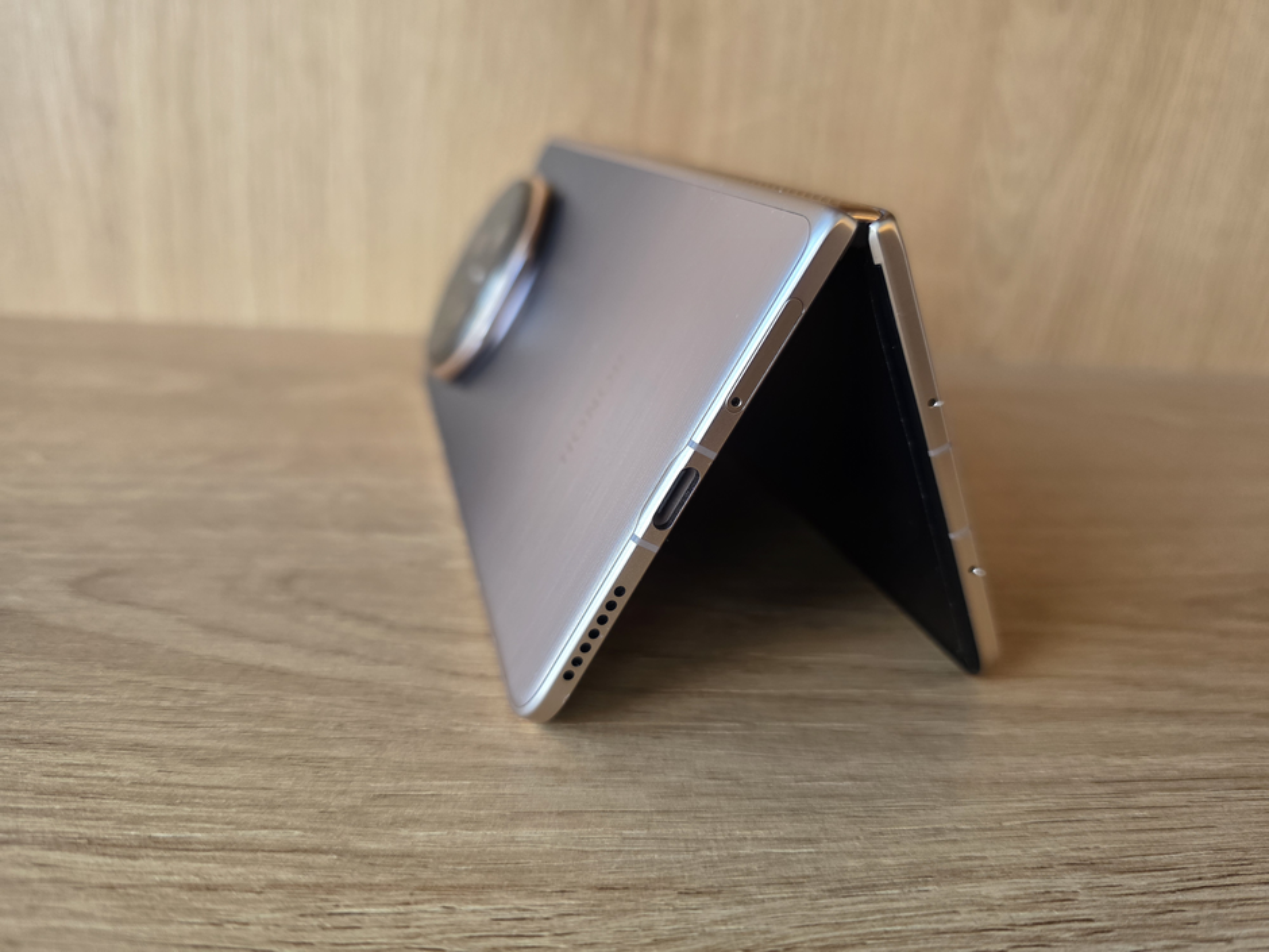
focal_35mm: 23
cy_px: 476
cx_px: 634
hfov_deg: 73.9
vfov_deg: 58.9
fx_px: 843
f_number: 1.7
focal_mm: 6.3
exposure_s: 1/100
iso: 160
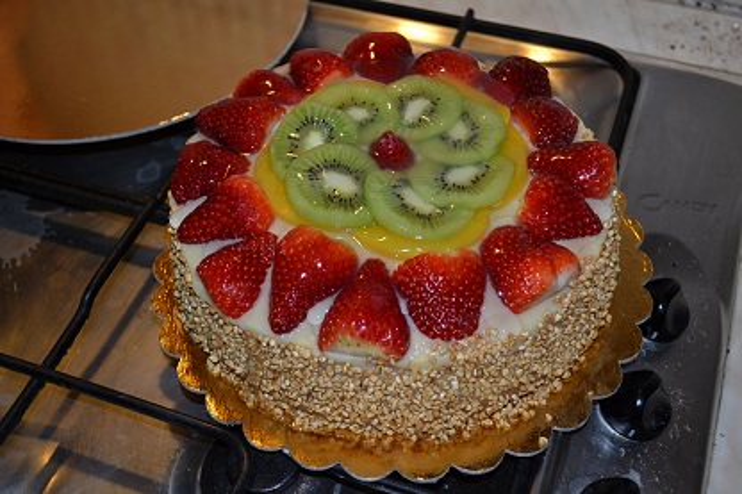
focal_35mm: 45
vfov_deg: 29.8
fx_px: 927
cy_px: 247
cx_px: 371
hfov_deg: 43.6
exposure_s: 1/60
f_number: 4.5
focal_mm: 30
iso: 450
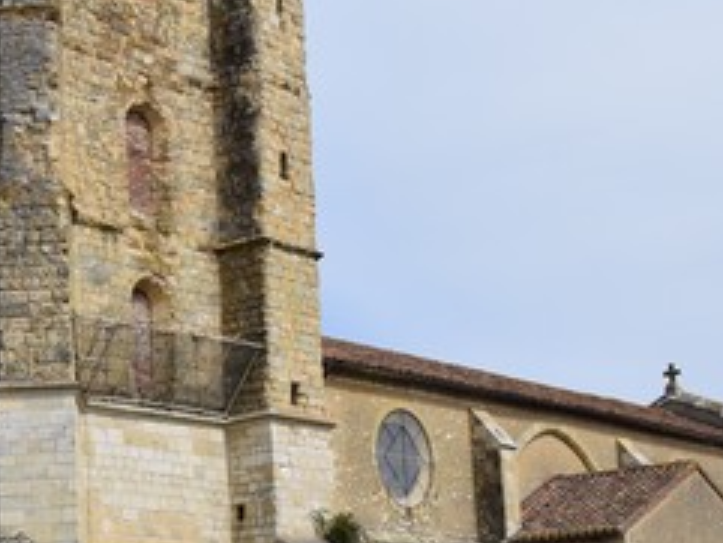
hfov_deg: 22.4
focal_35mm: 86
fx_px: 1797
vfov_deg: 17.2
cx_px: 135
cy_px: 344
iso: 200
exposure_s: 1/400
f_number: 10
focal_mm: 18
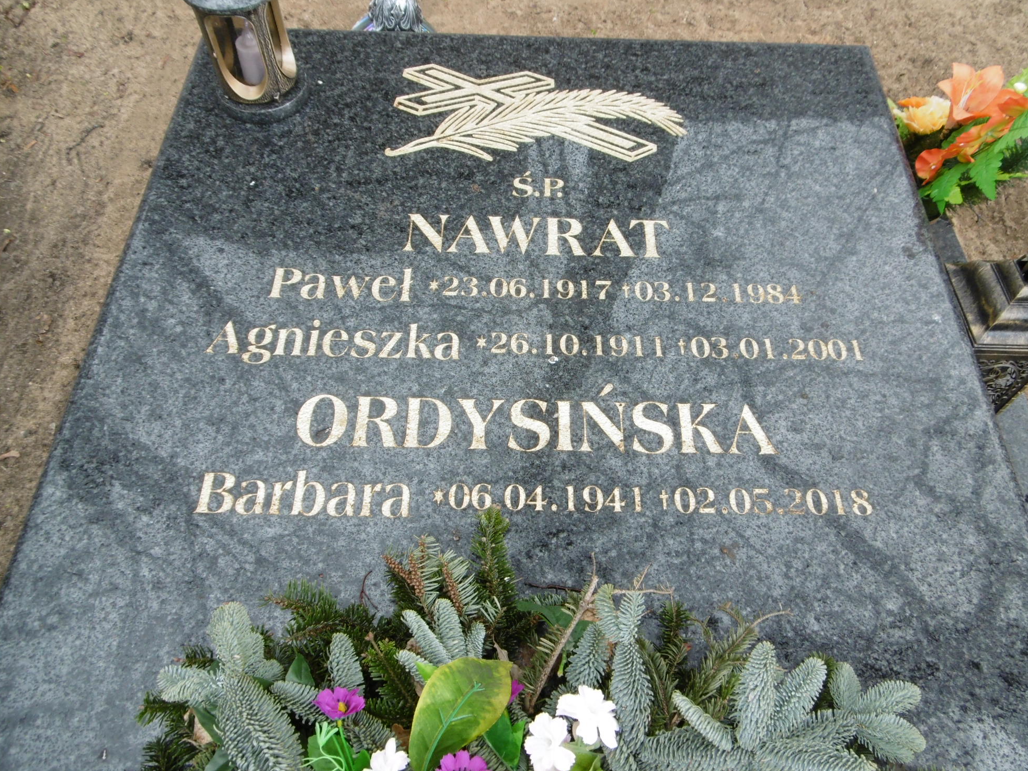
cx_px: 520
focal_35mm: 25
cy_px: 384
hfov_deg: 69.4
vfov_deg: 54.9
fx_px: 743
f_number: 3.1
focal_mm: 4.3
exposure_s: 1/125
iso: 100
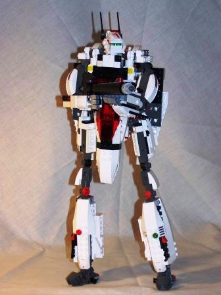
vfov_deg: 23.6
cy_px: 148
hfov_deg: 17.8
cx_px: 110
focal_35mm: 83
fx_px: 707
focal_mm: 13.7
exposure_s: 1/40
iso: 200
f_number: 3.2
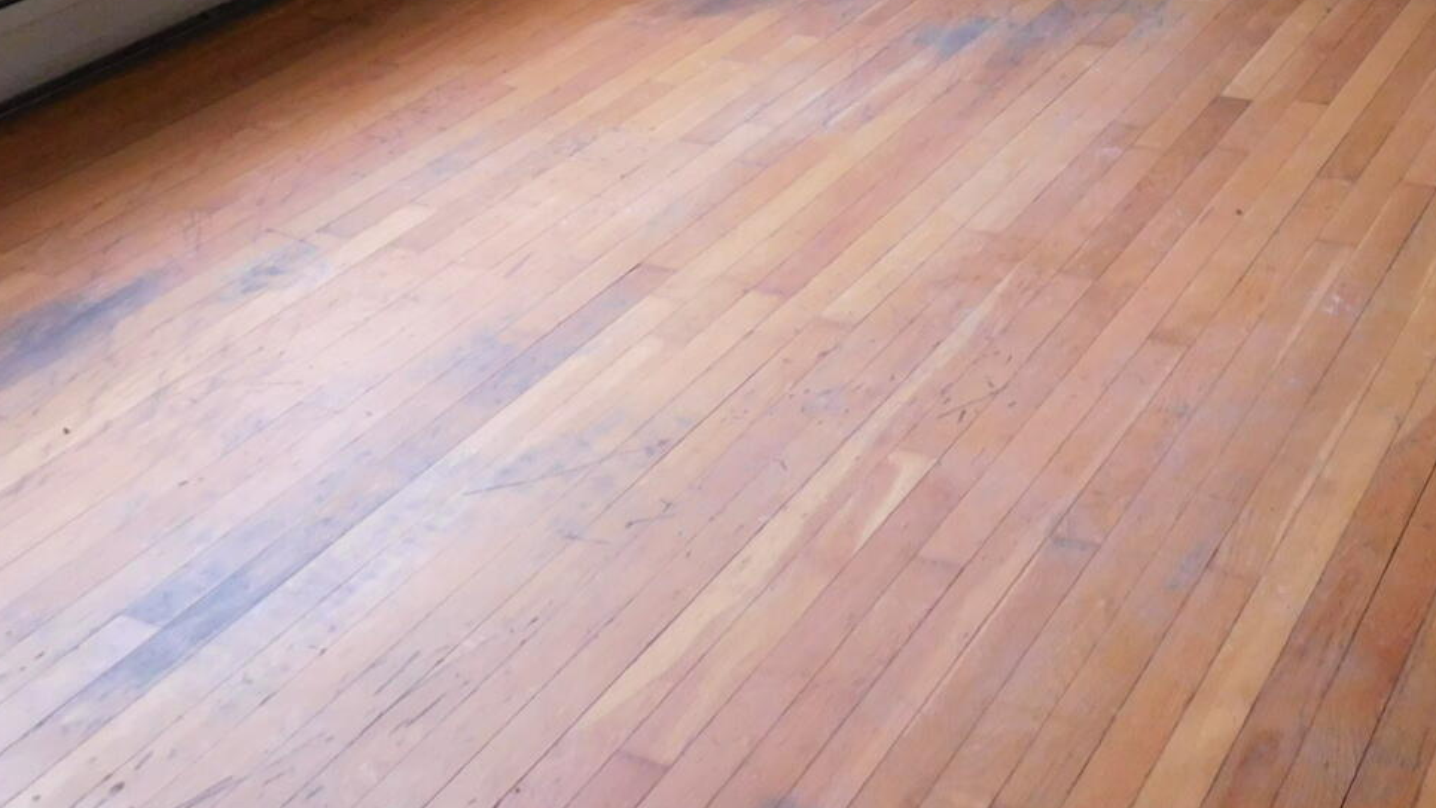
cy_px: -266
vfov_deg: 18.8
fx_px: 2247
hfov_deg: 34.2
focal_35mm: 59
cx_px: 1173
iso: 320
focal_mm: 4
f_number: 3
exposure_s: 1/30
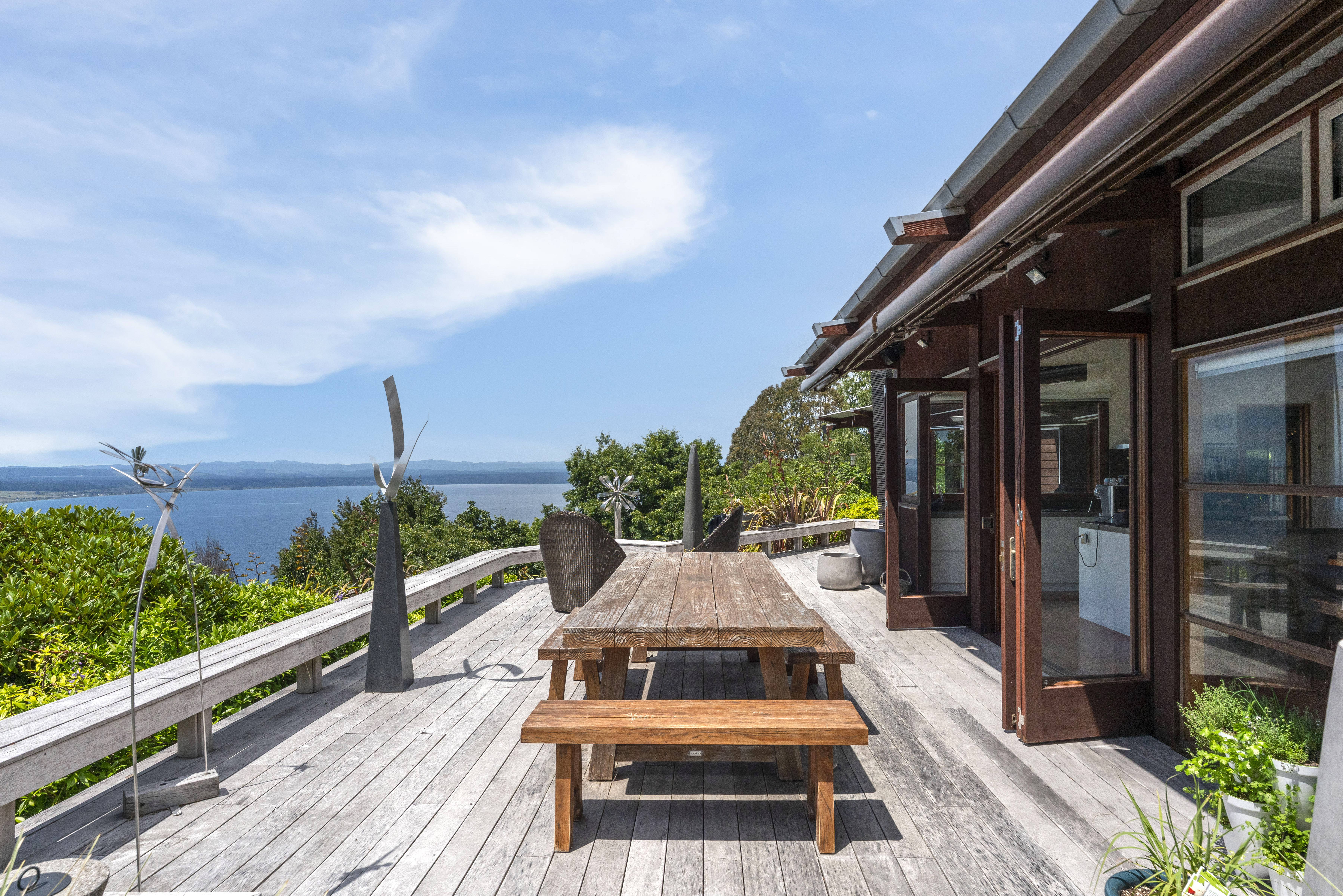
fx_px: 759
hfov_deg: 83.0
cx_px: 682
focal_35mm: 20
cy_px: 463
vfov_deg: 61.1
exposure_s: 1/4000
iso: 640
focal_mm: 18.3
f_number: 8
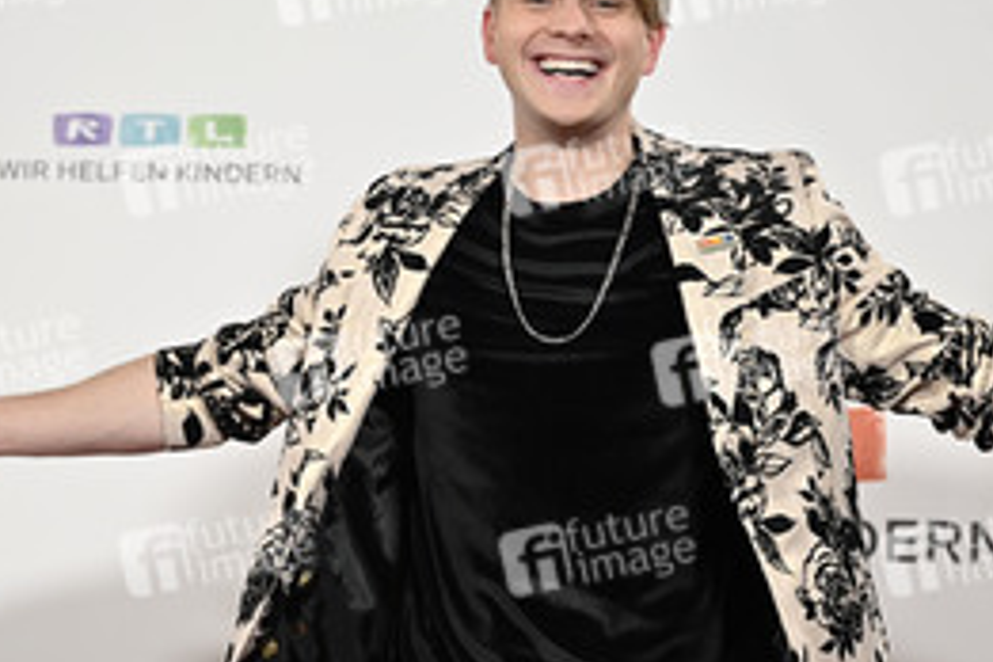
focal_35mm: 121
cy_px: 266
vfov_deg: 11.3
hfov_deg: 16.9
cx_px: 649
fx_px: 3337
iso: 1000
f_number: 2.8
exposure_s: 1/320
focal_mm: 70
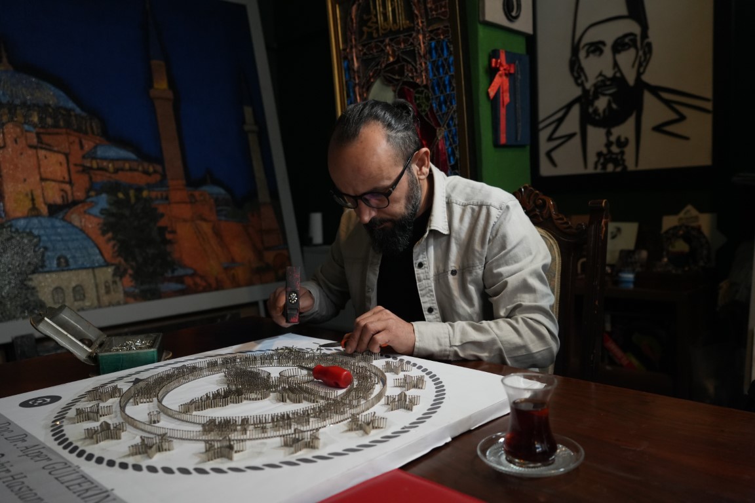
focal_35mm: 30
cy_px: 252
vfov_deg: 43.6
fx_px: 629
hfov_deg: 61.9
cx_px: 378
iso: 3200
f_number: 4
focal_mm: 30
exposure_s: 1/125
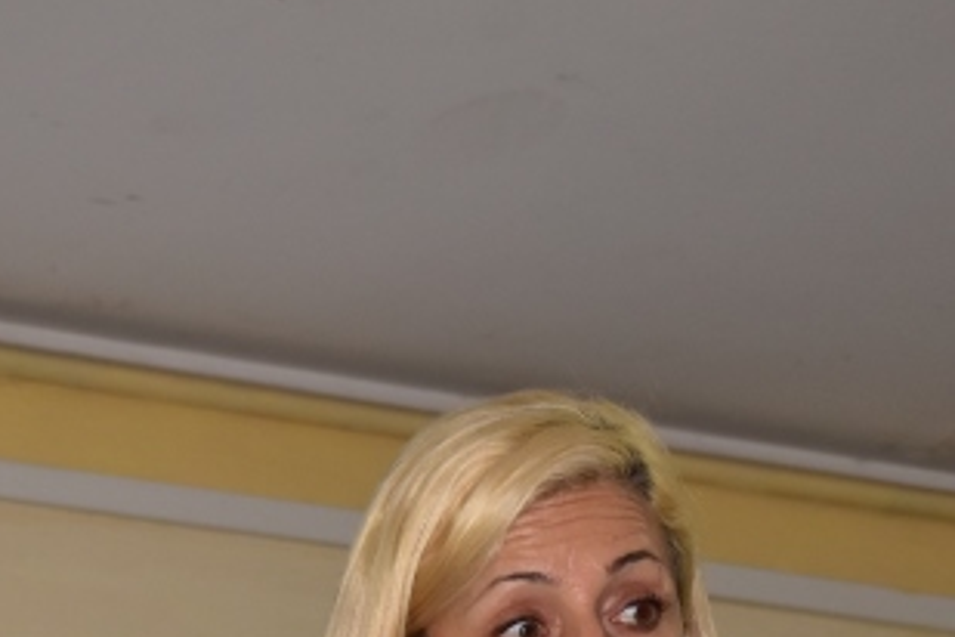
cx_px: 315
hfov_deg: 10.9
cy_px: 994
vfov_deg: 7.1
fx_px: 5013
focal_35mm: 189
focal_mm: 38
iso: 400
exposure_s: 1/160
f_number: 5
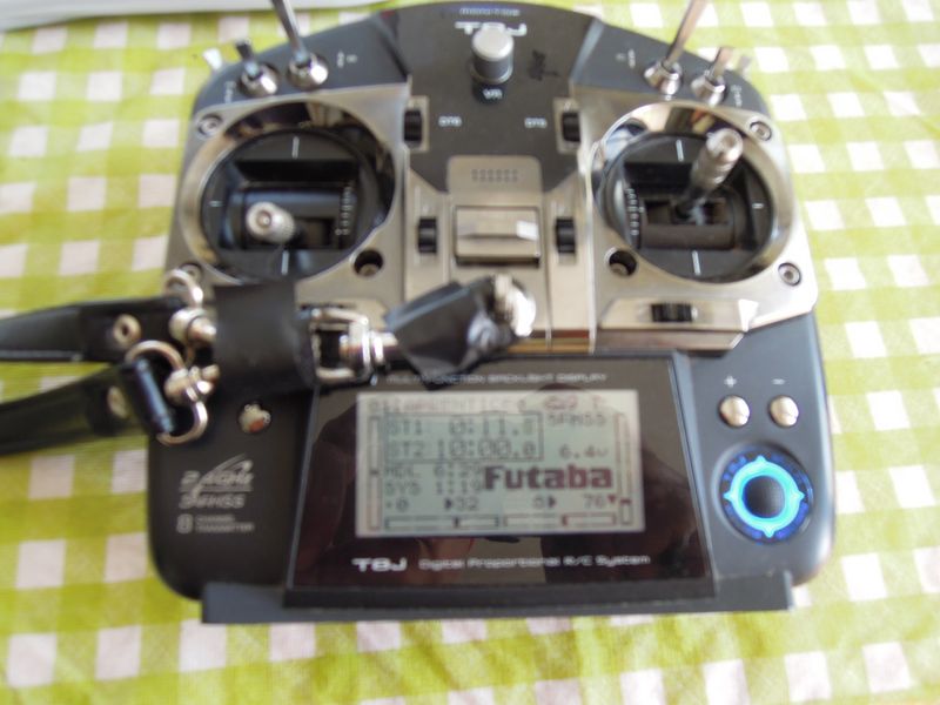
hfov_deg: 71.6
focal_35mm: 24
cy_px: 352
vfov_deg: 56.8
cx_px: 470
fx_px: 652
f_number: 2.8
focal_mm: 4.3
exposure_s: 1/50
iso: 160
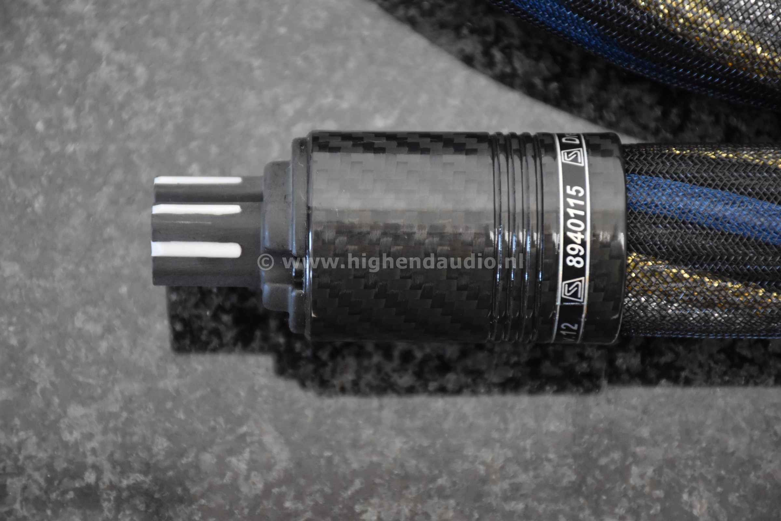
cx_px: 390
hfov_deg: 12.2
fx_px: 3644
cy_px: 260
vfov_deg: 8.2
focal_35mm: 168
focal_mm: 112
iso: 2200
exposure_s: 1/60
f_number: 5.6
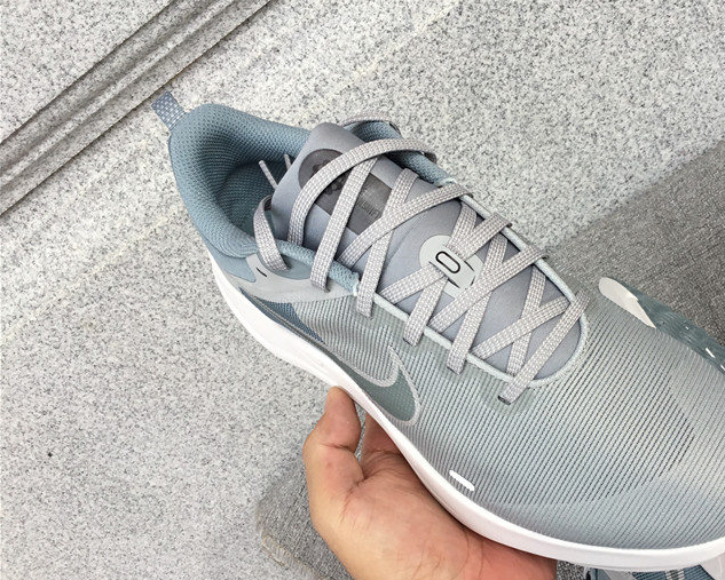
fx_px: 923
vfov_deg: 34.9
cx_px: 514
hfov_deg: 42.0
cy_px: 277
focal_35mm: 43
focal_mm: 3.3
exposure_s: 1/122
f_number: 2.4
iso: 25
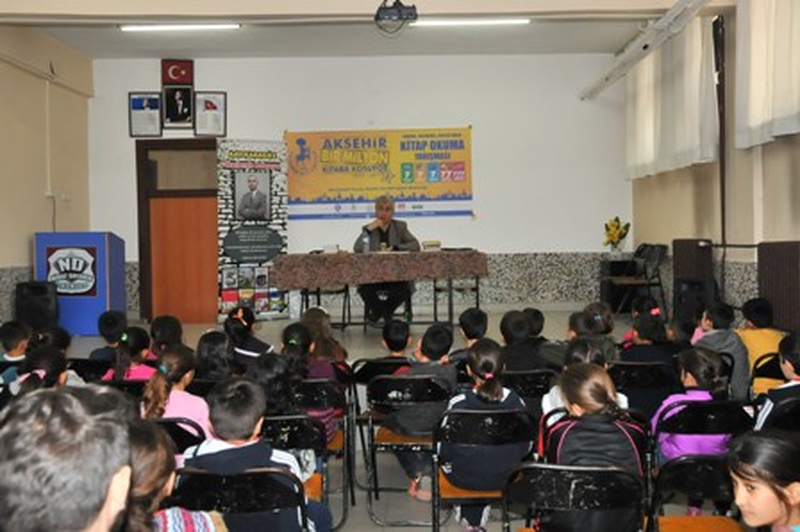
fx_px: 799
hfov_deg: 53.2
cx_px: 400
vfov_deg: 36.8
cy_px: 266
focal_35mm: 36
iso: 800
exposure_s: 1/60
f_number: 7.1
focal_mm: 24
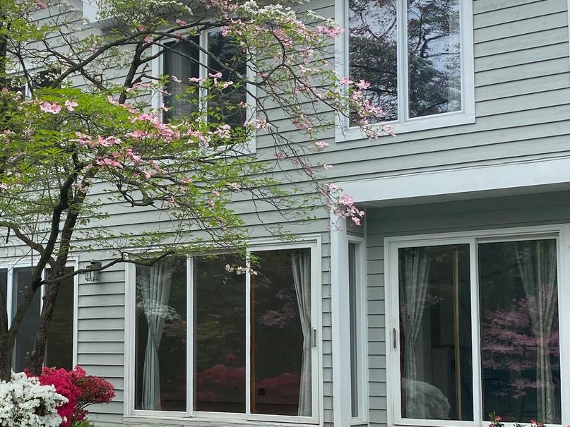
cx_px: 165
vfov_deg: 22.2
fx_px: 1087
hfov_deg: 29.1
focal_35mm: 66
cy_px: 252
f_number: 1.8
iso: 32
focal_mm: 4.25
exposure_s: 1/788
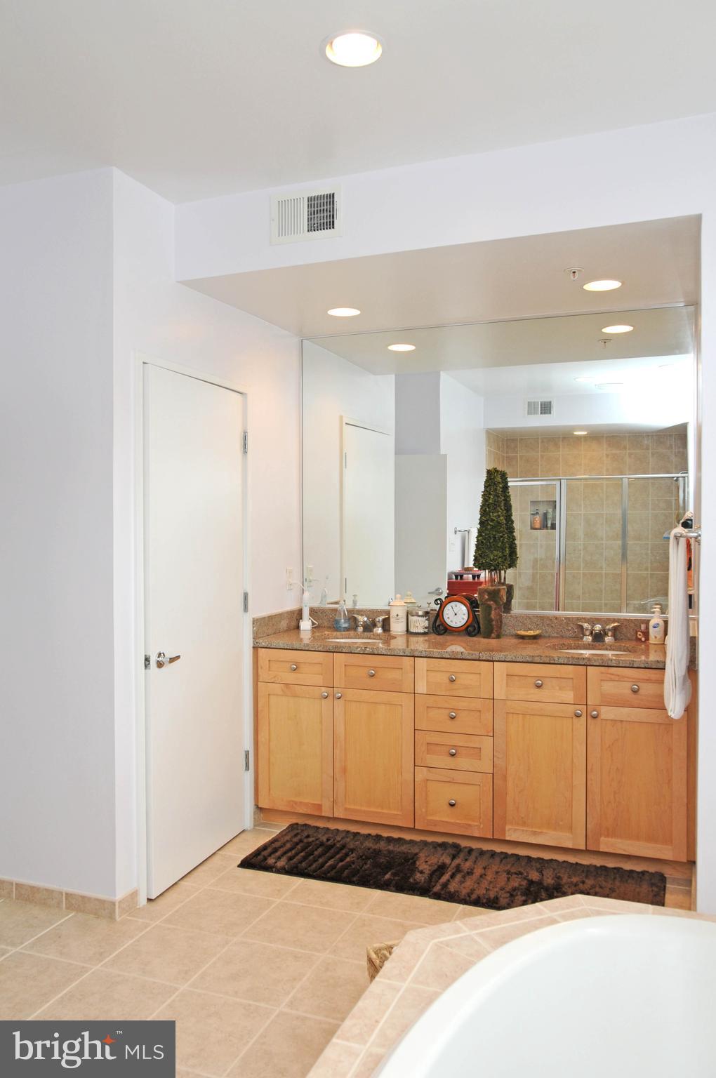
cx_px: 358
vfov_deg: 67.4
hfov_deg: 47.8
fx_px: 808
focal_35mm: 27
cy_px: 539
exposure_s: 1/60
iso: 320
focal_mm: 18
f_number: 5.6
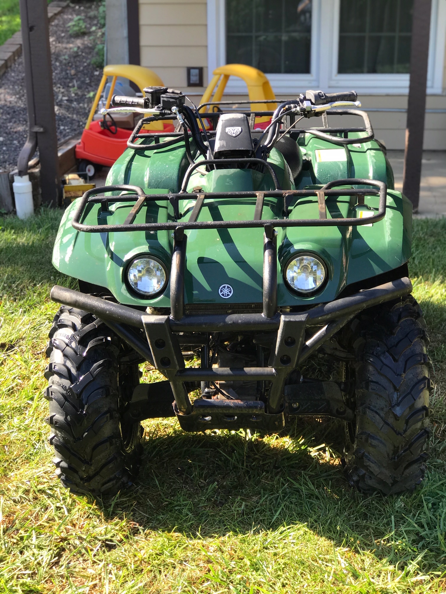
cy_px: 297
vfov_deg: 33.8
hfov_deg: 25.7
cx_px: 223
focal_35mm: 57
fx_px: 979
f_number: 2.8
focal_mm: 6.6
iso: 20
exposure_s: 1/125
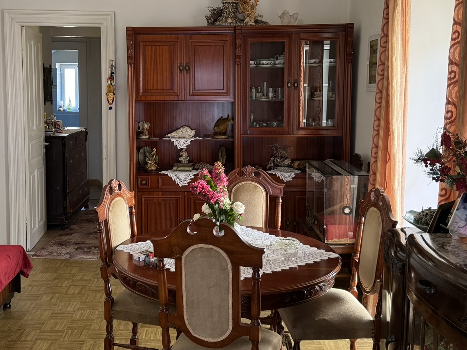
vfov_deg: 34.3
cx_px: 180
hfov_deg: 44.5
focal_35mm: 42
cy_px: 147
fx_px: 567
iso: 200
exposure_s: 1/71
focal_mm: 6.76
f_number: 1.78
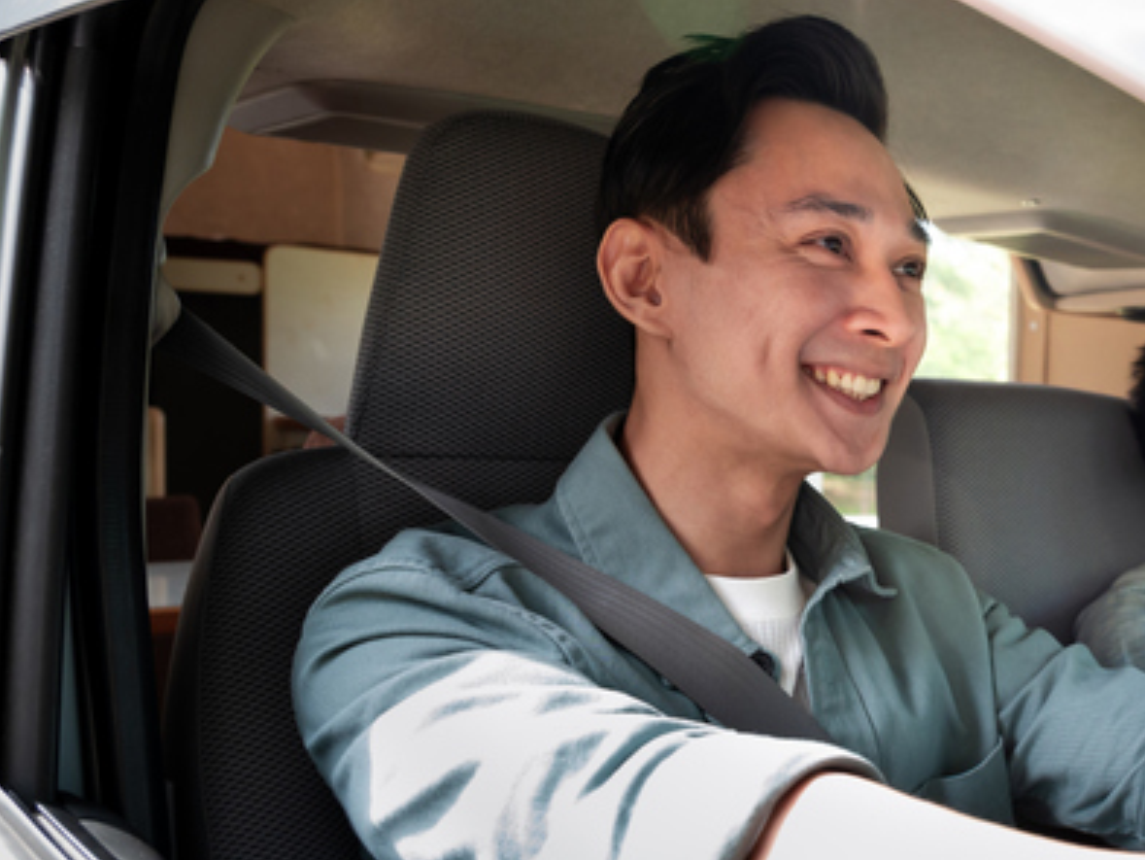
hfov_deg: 38.6
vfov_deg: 31.4
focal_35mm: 46
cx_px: 1017
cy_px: 536
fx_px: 1522
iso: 1000
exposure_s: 1/320
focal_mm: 26
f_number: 5
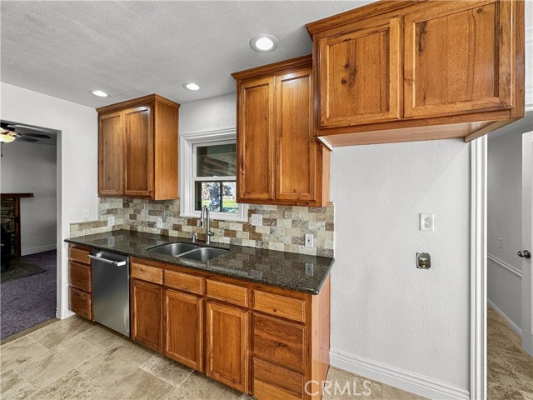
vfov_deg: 85.7
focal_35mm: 14
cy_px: 200
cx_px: 266
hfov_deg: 102.1
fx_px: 216
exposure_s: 1/120
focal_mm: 2.22
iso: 100
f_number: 2.2
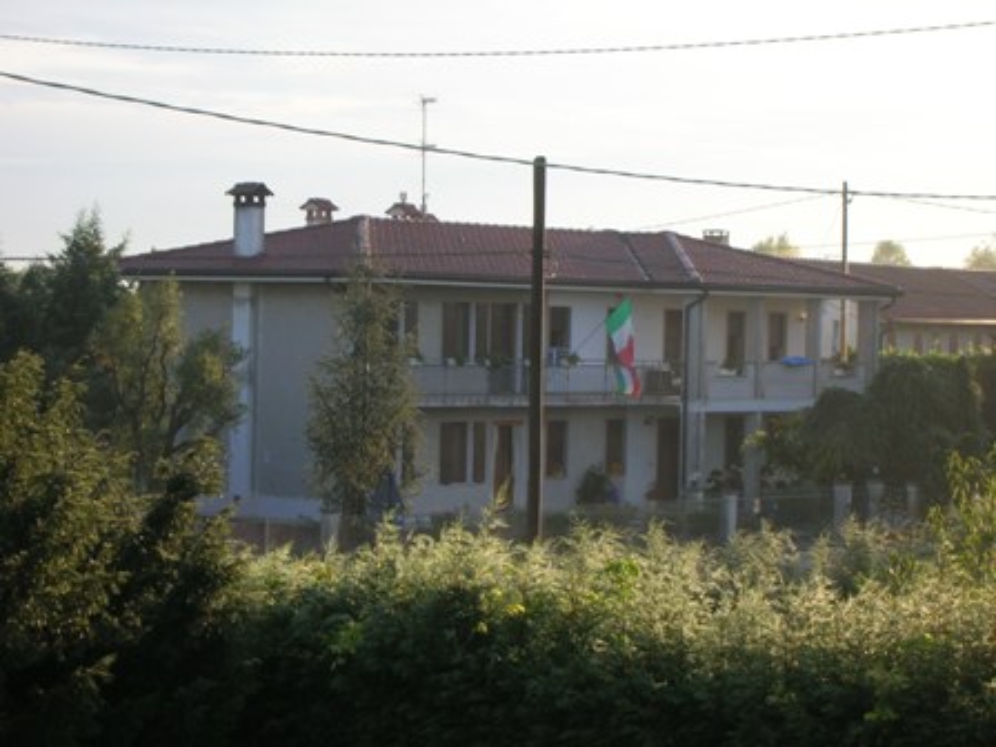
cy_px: 374
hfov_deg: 19.3
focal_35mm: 102
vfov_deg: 14.5
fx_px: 2935
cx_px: 498
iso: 50
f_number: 8.2
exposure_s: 1/38.5
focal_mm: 17.1
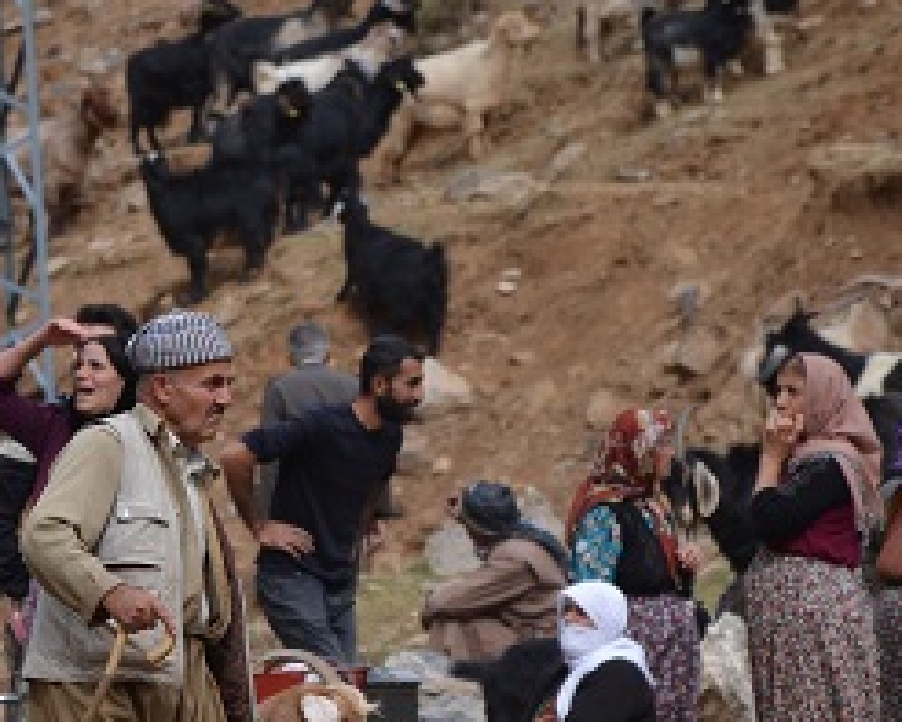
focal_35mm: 480
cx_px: 154
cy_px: 603
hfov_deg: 4.0
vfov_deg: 3.2
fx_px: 12819
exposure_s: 1/500
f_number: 5.6
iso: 200
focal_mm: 140
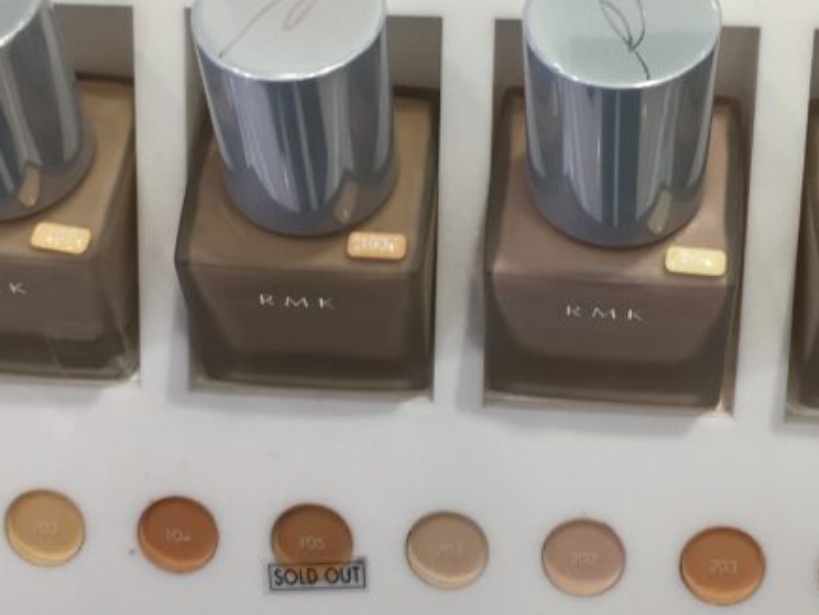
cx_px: 452
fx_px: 1609
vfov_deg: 21.6
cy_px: 268
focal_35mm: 68
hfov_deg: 28.5
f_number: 2.2
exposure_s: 1/60
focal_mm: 4.15
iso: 25
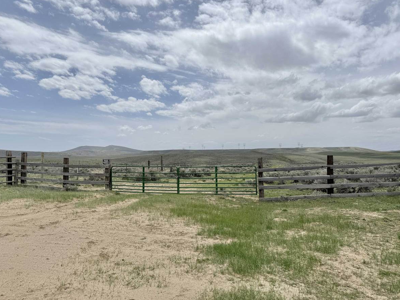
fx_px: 300
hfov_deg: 67.2
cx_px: 213
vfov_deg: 53.0
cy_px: 150
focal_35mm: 26
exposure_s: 1/14286
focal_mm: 6.76
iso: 80
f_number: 1.78
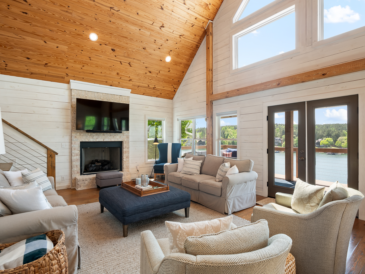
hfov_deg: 87.8
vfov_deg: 71.6
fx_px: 190
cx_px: 182
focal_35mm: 18
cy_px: 137
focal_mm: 9
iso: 200
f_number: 5.6
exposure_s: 1/25
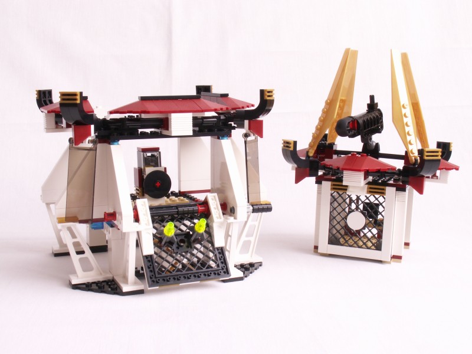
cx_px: 236
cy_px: 177
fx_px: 627
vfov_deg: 31.5
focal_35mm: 46
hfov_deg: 41.2
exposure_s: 1/1.67
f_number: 8
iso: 50
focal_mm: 7.73
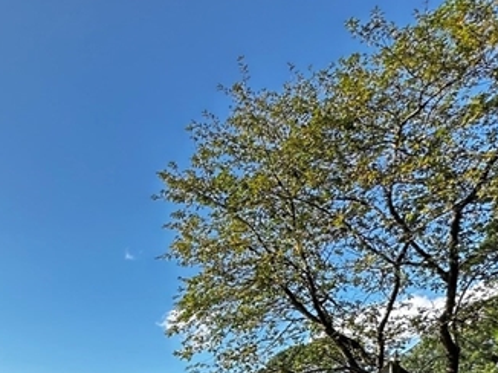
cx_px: 40
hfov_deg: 39.5
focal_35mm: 44
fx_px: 633
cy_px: 500
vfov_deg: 27.0
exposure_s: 1/868
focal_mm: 2.22
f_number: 2.2
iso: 50
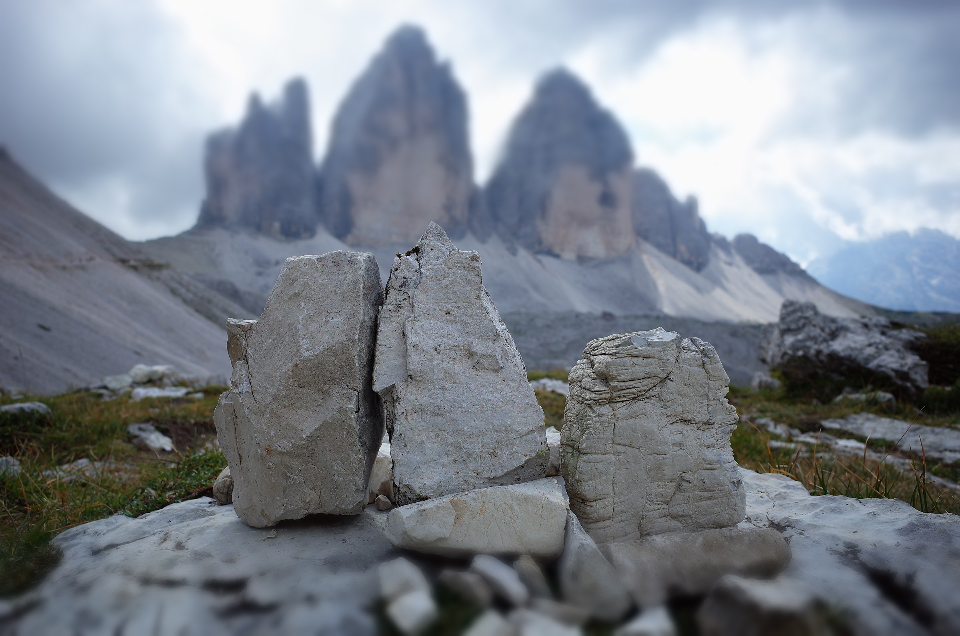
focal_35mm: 28
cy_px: 318
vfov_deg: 46.2
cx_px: 480
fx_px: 745
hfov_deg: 65.6
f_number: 5
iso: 100
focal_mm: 18.3
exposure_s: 1/400
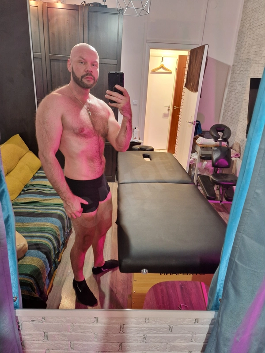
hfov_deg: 58.9
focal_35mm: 23
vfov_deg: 73.9
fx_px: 235
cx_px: 132
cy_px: 176
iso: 640
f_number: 1.8
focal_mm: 5.4
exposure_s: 1/28
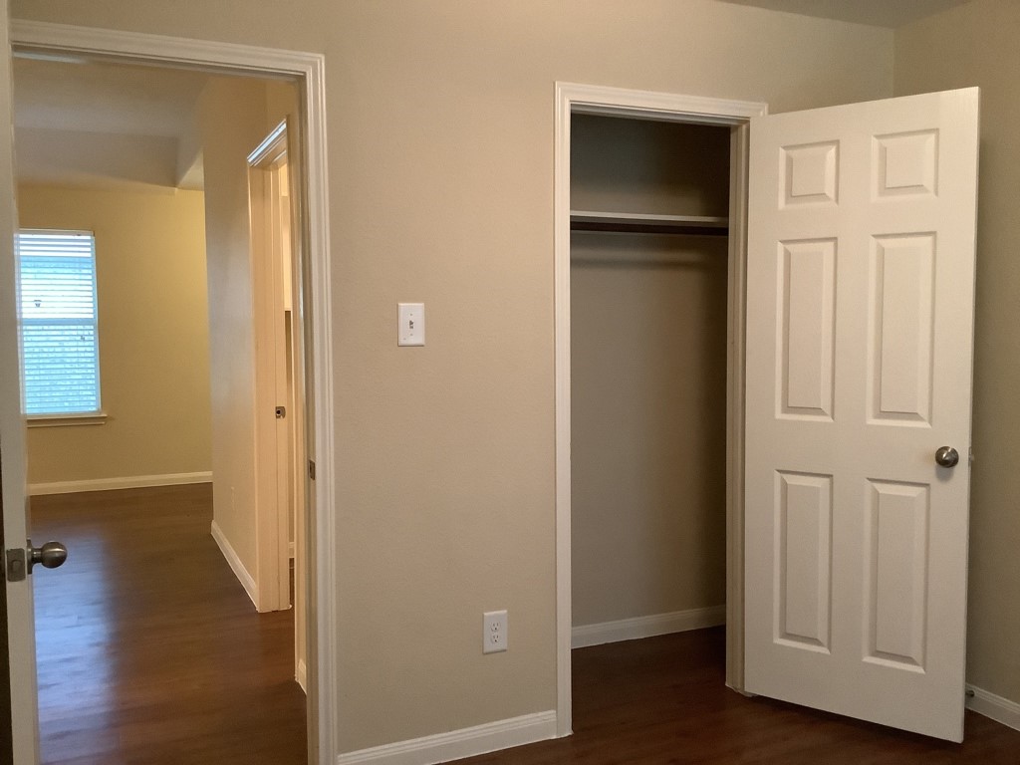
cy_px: 382
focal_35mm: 31
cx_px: 510
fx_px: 913
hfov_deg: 58.4
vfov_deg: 45.4
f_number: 2.4
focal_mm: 3.3
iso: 400
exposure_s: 1/30
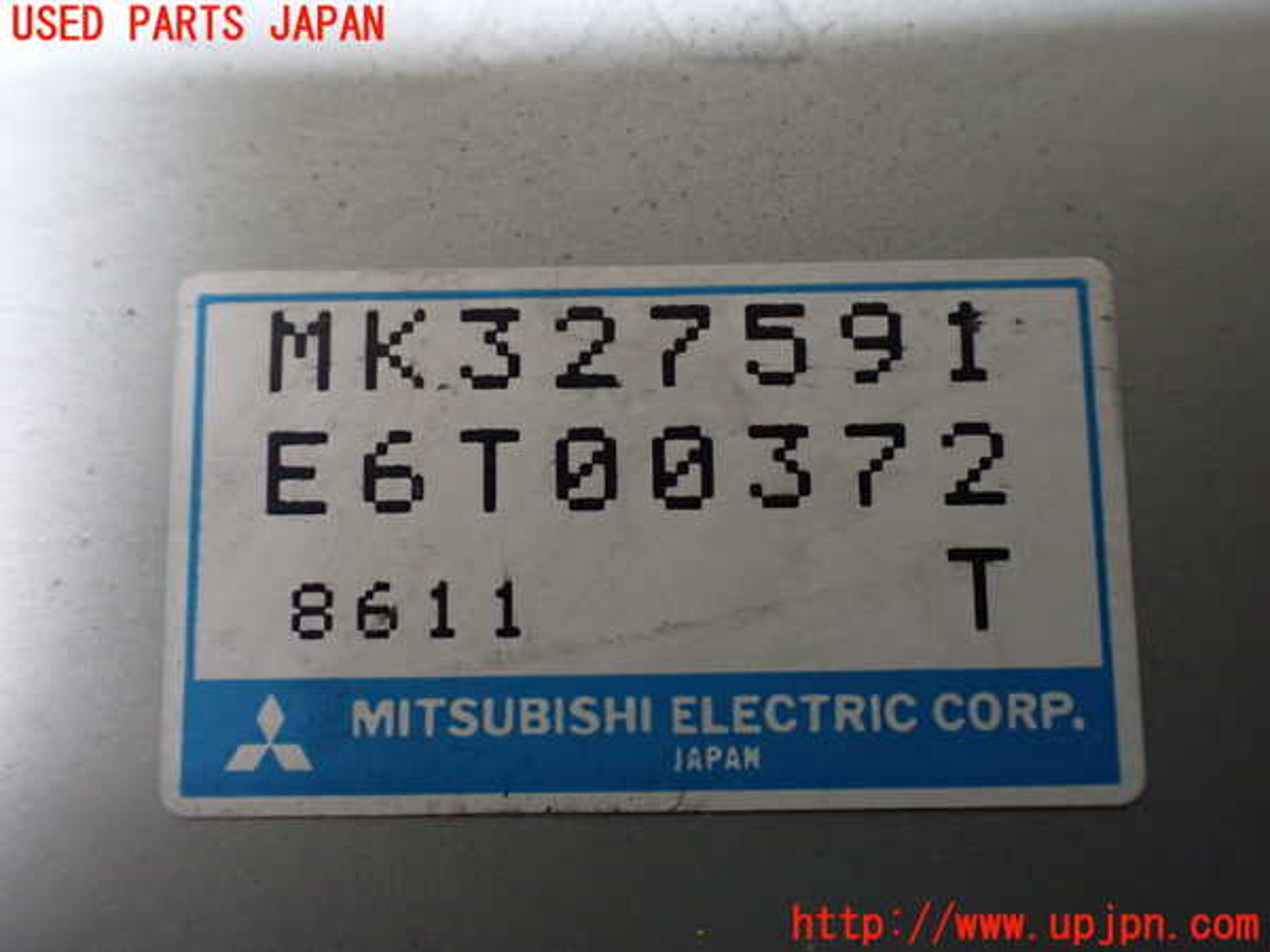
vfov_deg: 46.8
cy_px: 476
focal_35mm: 30
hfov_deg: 60.0
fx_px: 1101
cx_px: 635
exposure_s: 1/30
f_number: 2.3
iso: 800
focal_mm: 5.4
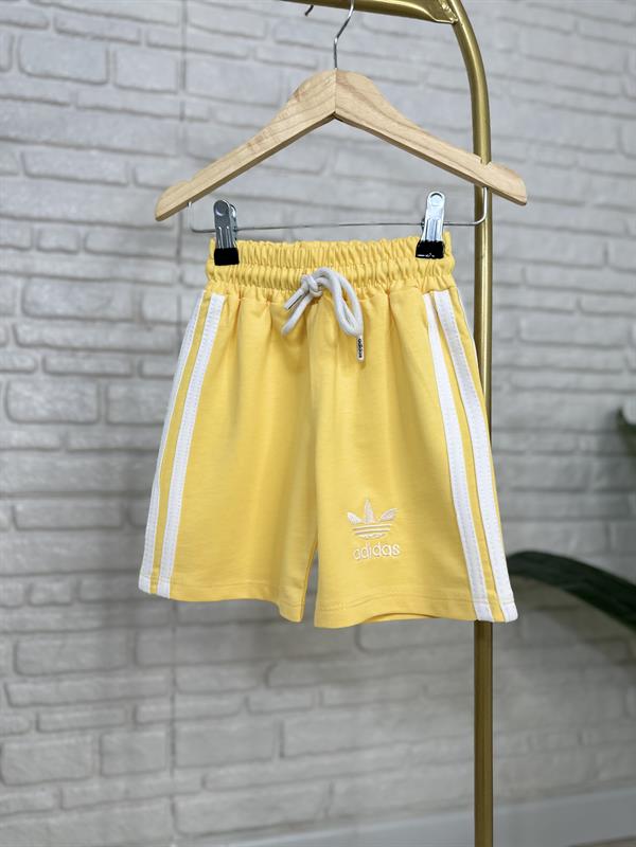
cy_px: 424
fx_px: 588
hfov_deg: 56.8
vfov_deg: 71.6
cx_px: 318
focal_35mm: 24
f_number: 1.78
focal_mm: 6.86
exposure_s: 1/111
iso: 50
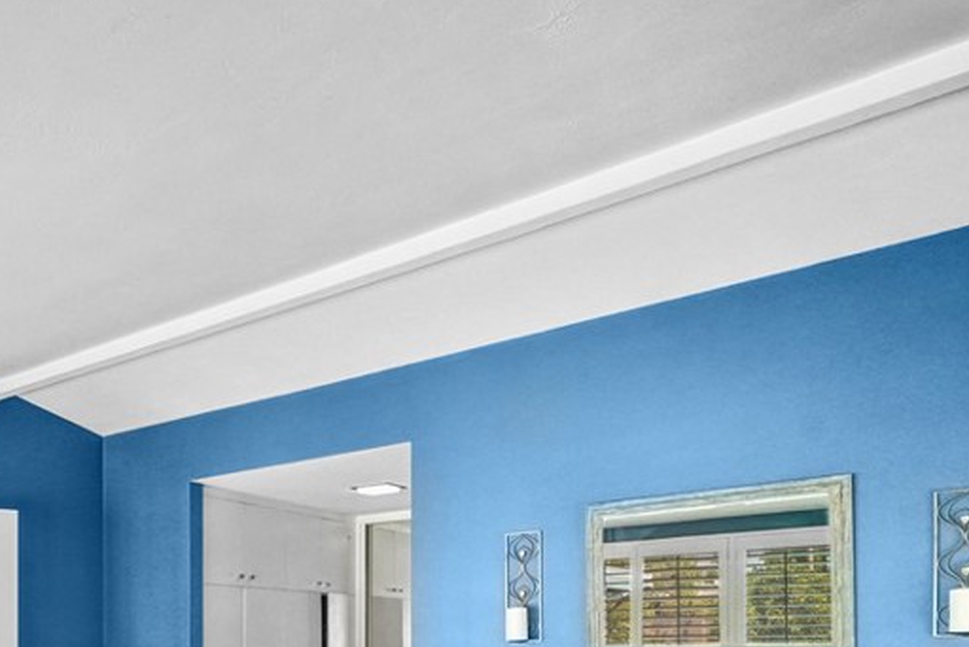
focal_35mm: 30
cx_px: 34
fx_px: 808
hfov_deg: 51.6
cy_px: 620
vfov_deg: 39.4
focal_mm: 10
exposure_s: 1/30
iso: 1000
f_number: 11
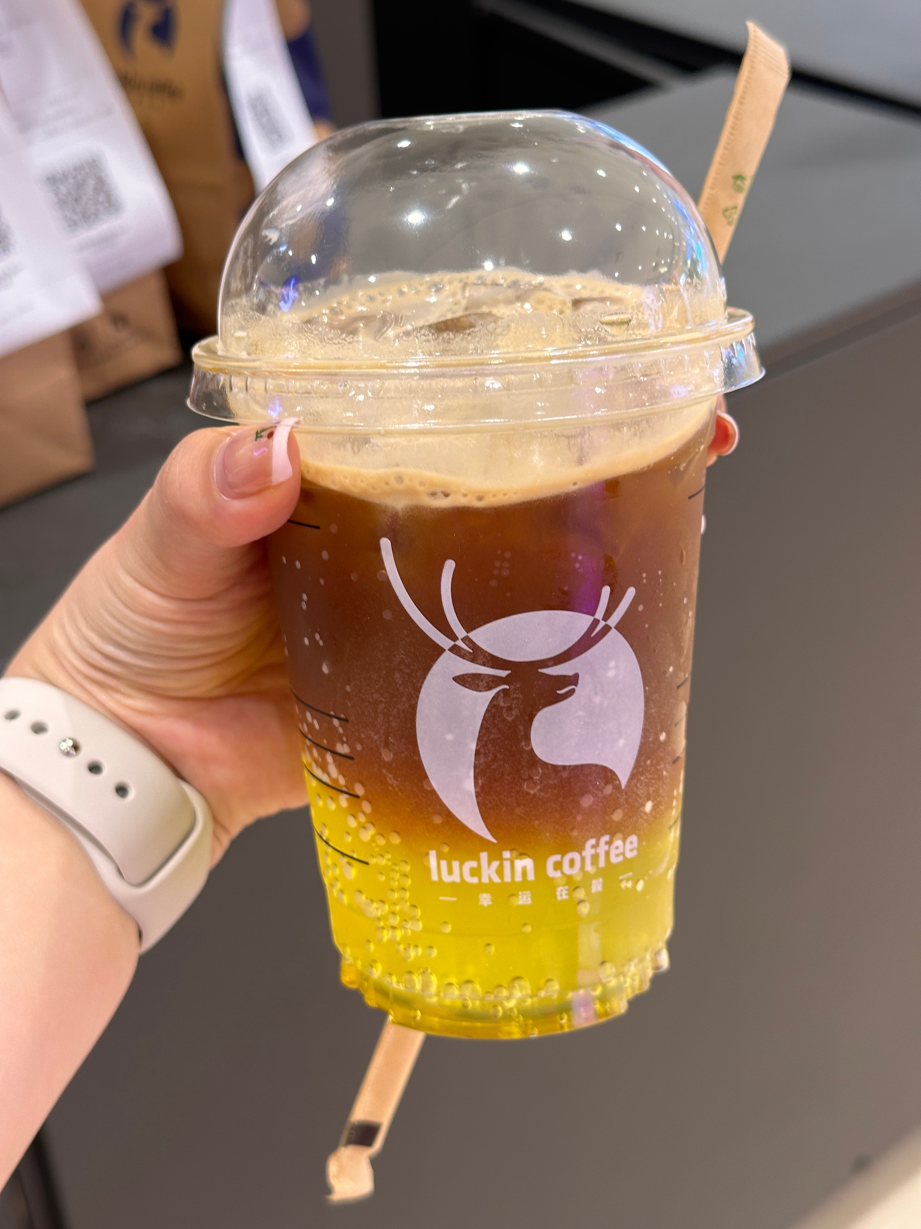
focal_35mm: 48
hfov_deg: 30.3
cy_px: 614
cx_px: 460
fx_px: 1703
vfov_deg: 39.7
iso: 50
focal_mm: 6.86
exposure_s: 1/50
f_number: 1.78
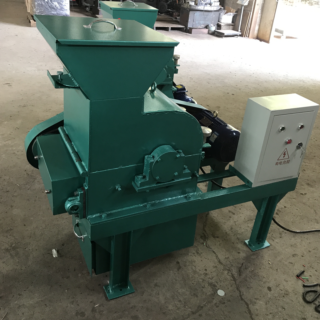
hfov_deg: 48.4
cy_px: 137
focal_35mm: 34
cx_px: 164
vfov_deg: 48.3
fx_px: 356
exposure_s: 1/17
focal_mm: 3.99
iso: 40
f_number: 1.8
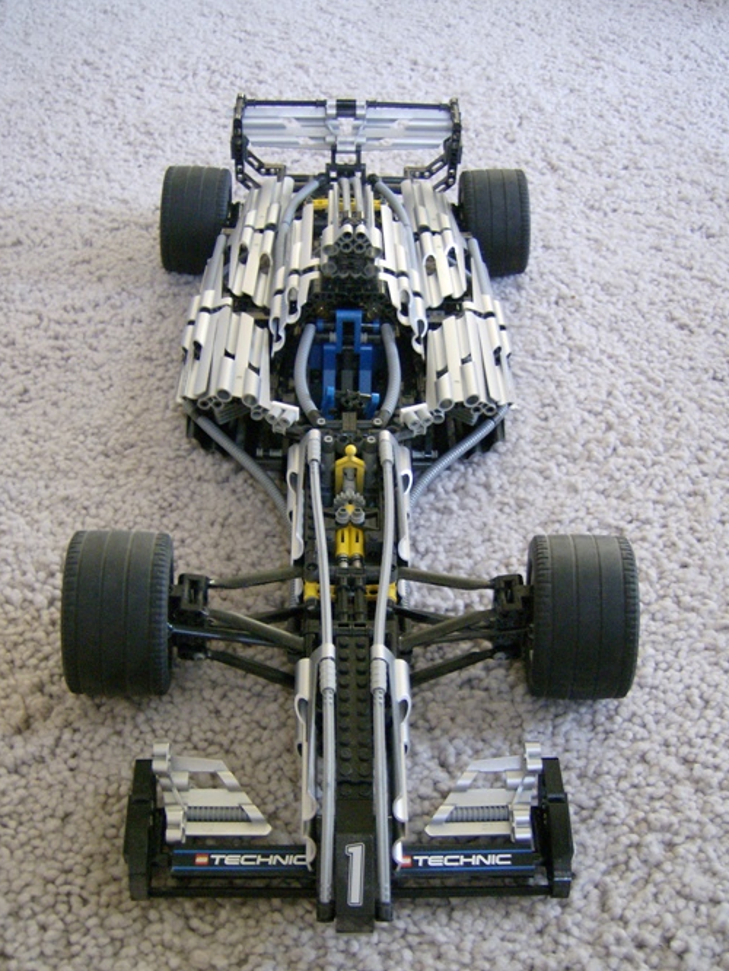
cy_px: 509
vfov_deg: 48.9
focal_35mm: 38
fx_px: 1066
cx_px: 357
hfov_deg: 37.7
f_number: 2.8
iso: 200
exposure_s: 1/18.4
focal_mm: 6
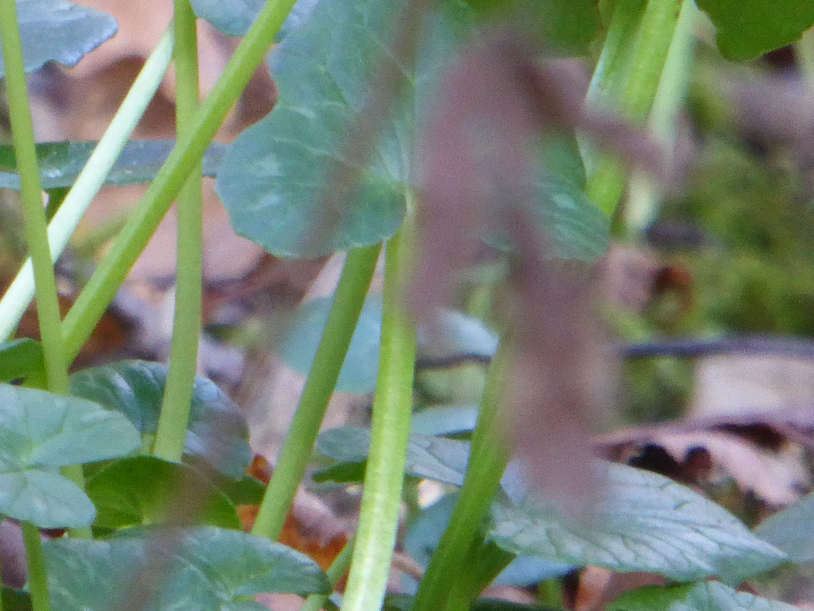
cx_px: 113
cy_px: -80
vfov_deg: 0.8
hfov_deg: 1.0
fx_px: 46116
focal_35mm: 1961
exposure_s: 1/25
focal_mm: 121.5
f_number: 6.3
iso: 640
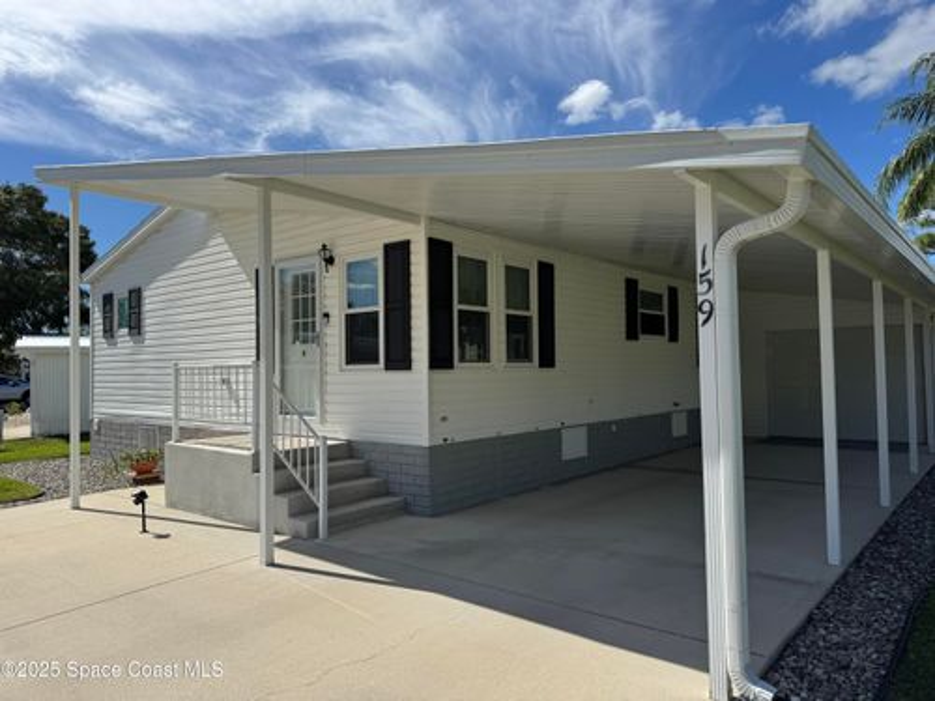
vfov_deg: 56.8
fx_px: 648
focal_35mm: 24
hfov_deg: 71.6
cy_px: 350
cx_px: 468
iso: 80
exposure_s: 1/6410
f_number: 1.78
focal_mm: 6.76
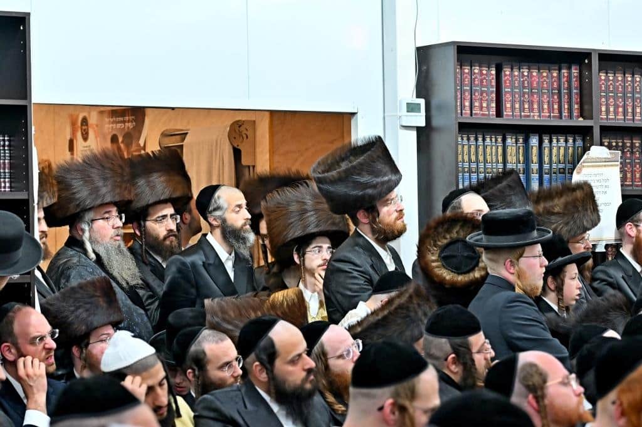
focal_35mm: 111
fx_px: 1979
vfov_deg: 12.3
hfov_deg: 18.4
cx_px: 321
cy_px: 214
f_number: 4
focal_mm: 74
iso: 800
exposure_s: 1/200
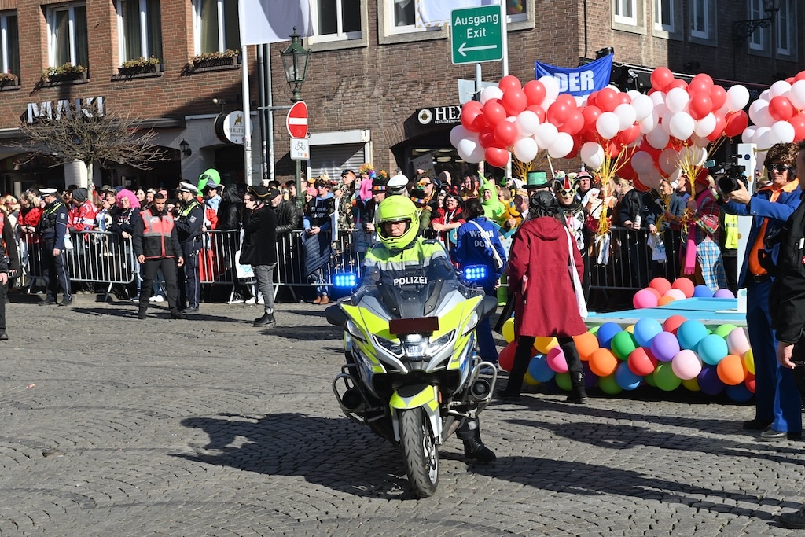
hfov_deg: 28.8
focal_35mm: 70
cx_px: 402
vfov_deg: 19.5
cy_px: 268
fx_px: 1565
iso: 100
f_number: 11
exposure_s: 1/125
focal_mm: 70
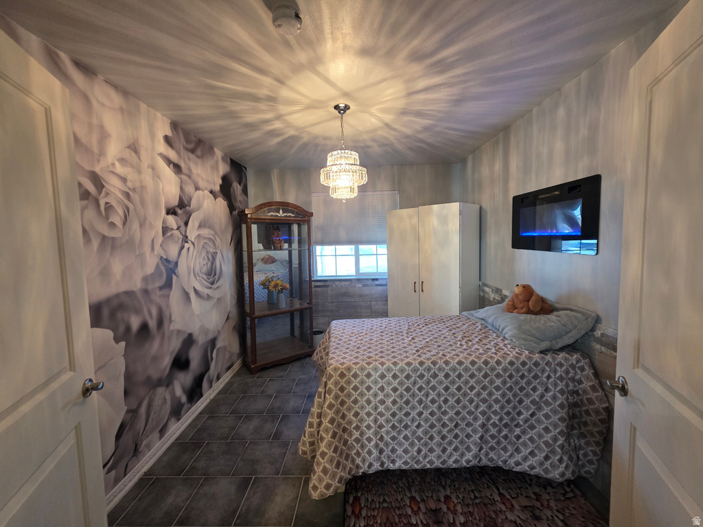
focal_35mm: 13
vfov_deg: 89.9
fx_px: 264
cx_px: 352
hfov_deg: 106.2
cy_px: 264
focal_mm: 2.2
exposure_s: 1/60
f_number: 1.9
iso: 320
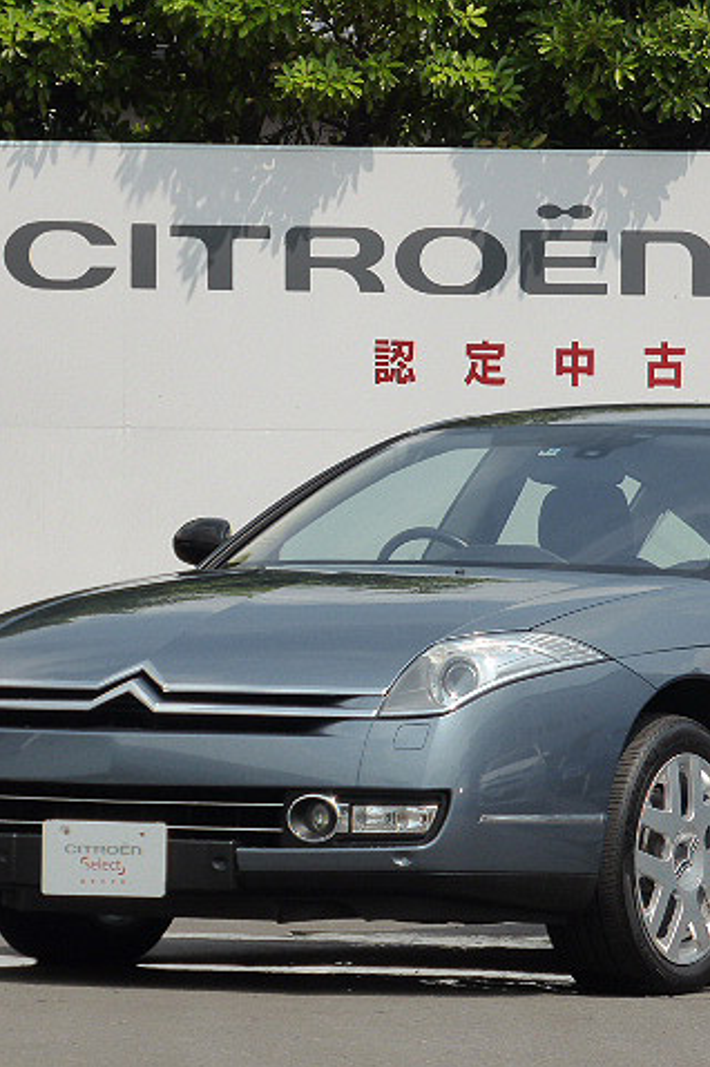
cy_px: 534
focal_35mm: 223
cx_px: 569
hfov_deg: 6.1
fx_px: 6606
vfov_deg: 9.2
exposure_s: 1/1000
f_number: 5.4
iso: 200
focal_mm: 25.9
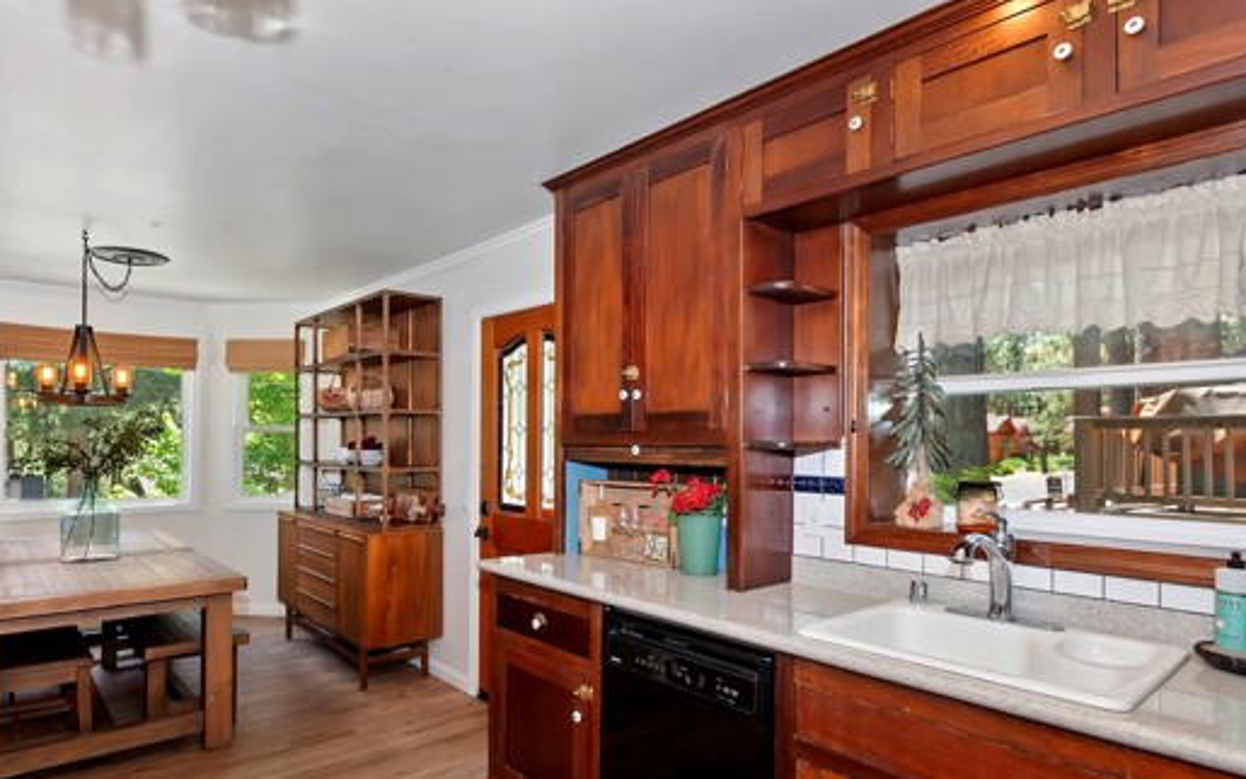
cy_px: 434
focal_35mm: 19
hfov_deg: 87.7
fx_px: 645
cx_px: 561
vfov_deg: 62.1
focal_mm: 10
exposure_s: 1/30
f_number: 8
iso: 400
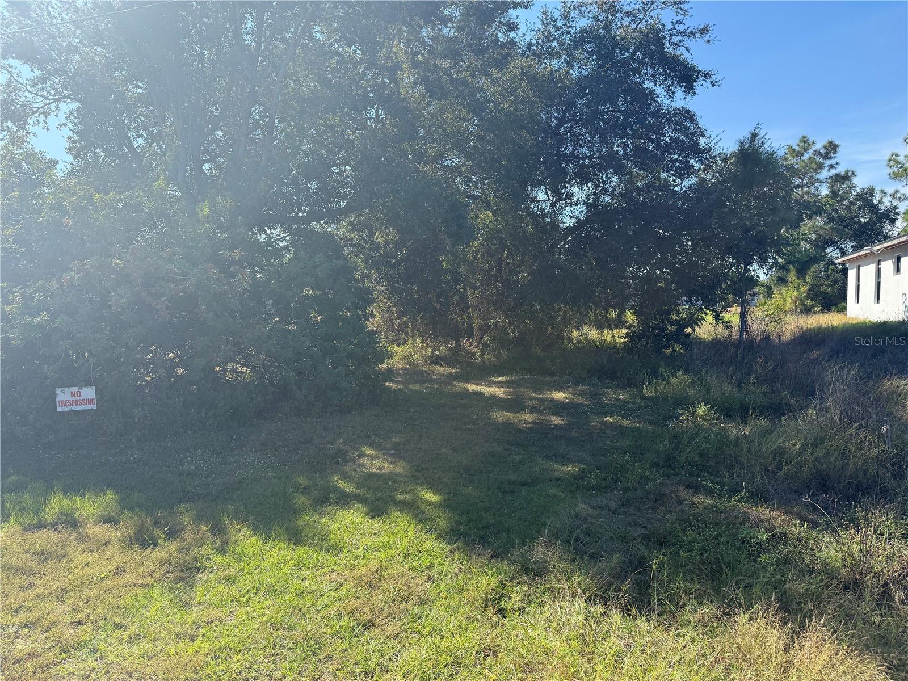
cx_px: 454
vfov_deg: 56.8
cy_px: 340
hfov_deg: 71.6
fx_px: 630
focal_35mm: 24
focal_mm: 6.76
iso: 100
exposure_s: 1/2445
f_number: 1.78
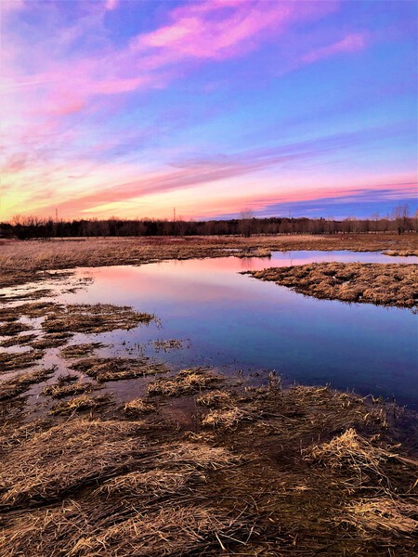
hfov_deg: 49.7
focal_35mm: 28
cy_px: 278
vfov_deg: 63.4
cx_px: 209
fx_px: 451
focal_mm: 3.99
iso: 32
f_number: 1.8
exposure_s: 1/30
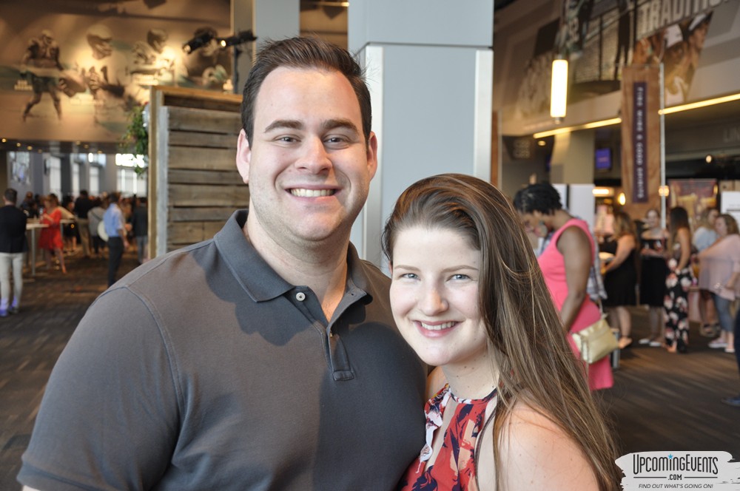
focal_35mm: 48
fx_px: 985
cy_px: 246
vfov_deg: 28.0
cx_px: 370
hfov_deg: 41.2
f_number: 5
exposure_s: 1/20
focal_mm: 32
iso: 400
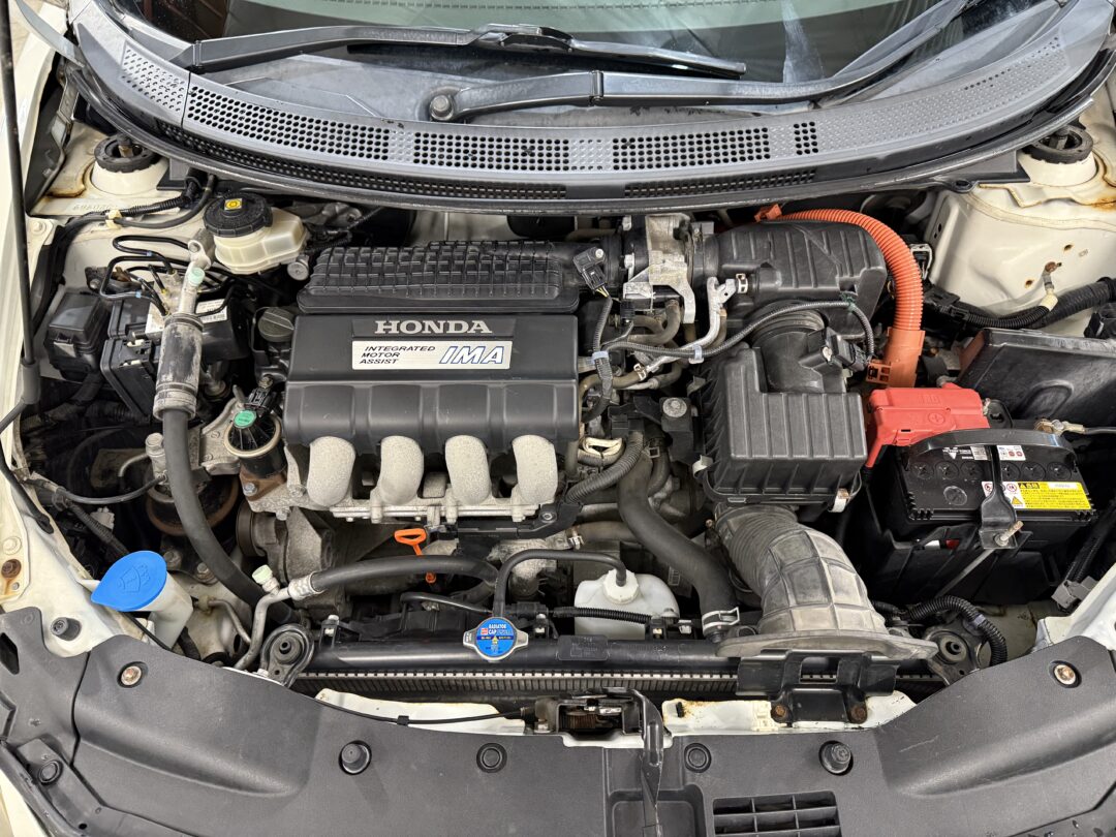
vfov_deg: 56.8
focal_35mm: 24
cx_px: 558
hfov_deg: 71.6
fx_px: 774
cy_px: 418
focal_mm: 6.76
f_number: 1.78
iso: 400
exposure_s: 1/50
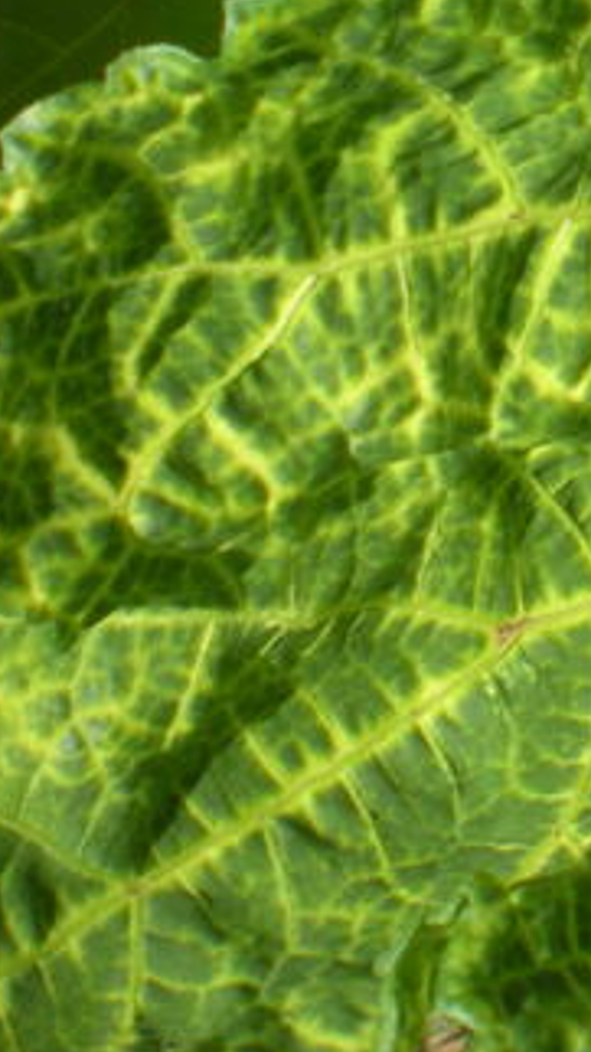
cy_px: 101
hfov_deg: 11.1
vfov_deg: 20.3
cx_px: 996
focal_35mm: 103
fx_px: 2871
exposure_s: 1/296
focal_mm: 6.3
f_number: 4.6
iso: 64
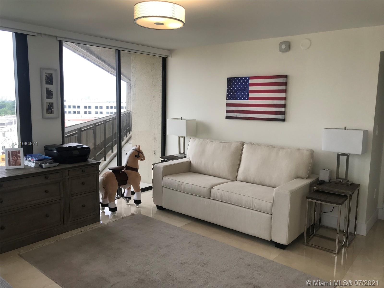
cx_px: 192
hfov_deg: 63.4
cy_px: 144
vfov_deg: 49.7
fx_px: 311
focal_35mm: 28
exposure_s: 1/218
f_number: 1.8
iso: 20
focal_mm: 3.99
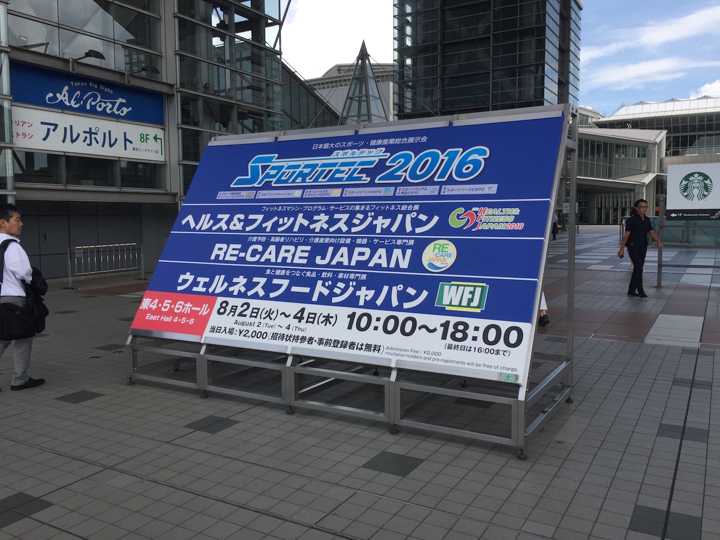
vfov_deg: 48.2
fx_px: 603
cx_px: 360
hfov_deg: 61.7
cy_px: 270
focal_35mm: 29
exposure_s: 1/1412
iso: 32
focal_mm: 4.15
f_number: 2.2
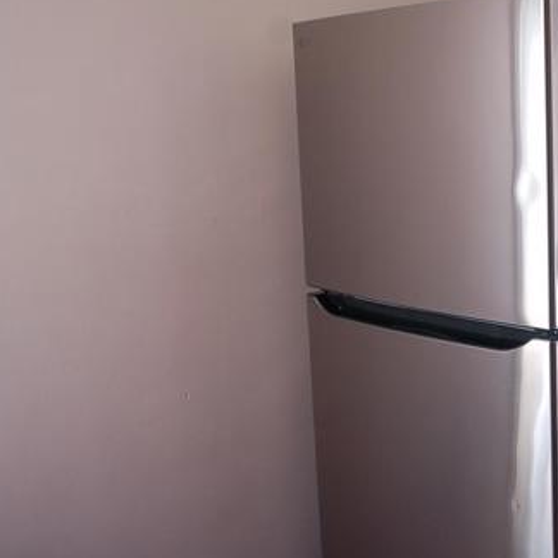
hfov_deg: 26.6
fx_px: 1146
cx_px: 479
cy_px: 301
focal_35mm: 63
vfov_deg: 27.4
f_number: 4
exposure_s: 1/60
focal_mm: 25
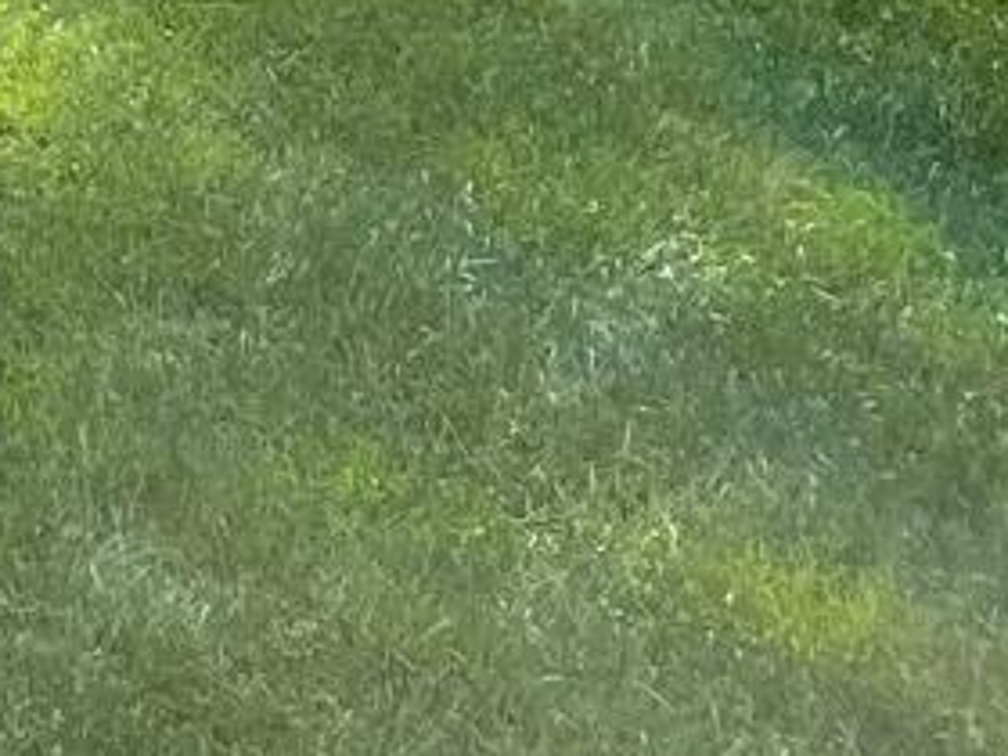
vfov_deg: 7.1
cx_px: -2297
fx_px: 5445
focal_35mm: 187
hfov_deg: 8.4
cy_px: -1494
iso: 32
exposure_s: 1/1401
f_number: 1.6
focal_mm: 4.2
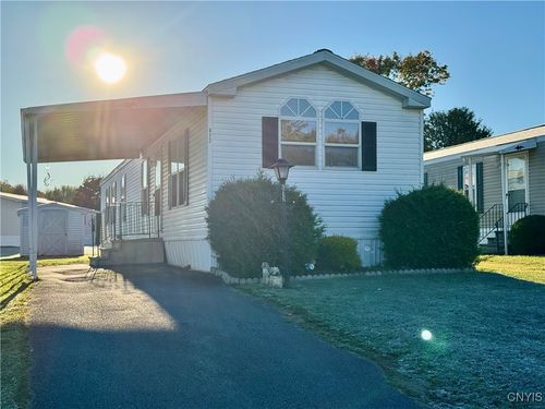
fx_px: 756
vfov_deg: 30.3
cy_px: 204
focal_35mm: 48
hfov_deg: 39.7
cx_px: 272
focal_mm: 6.76
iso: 64
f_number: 1.78
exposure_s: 1/4049
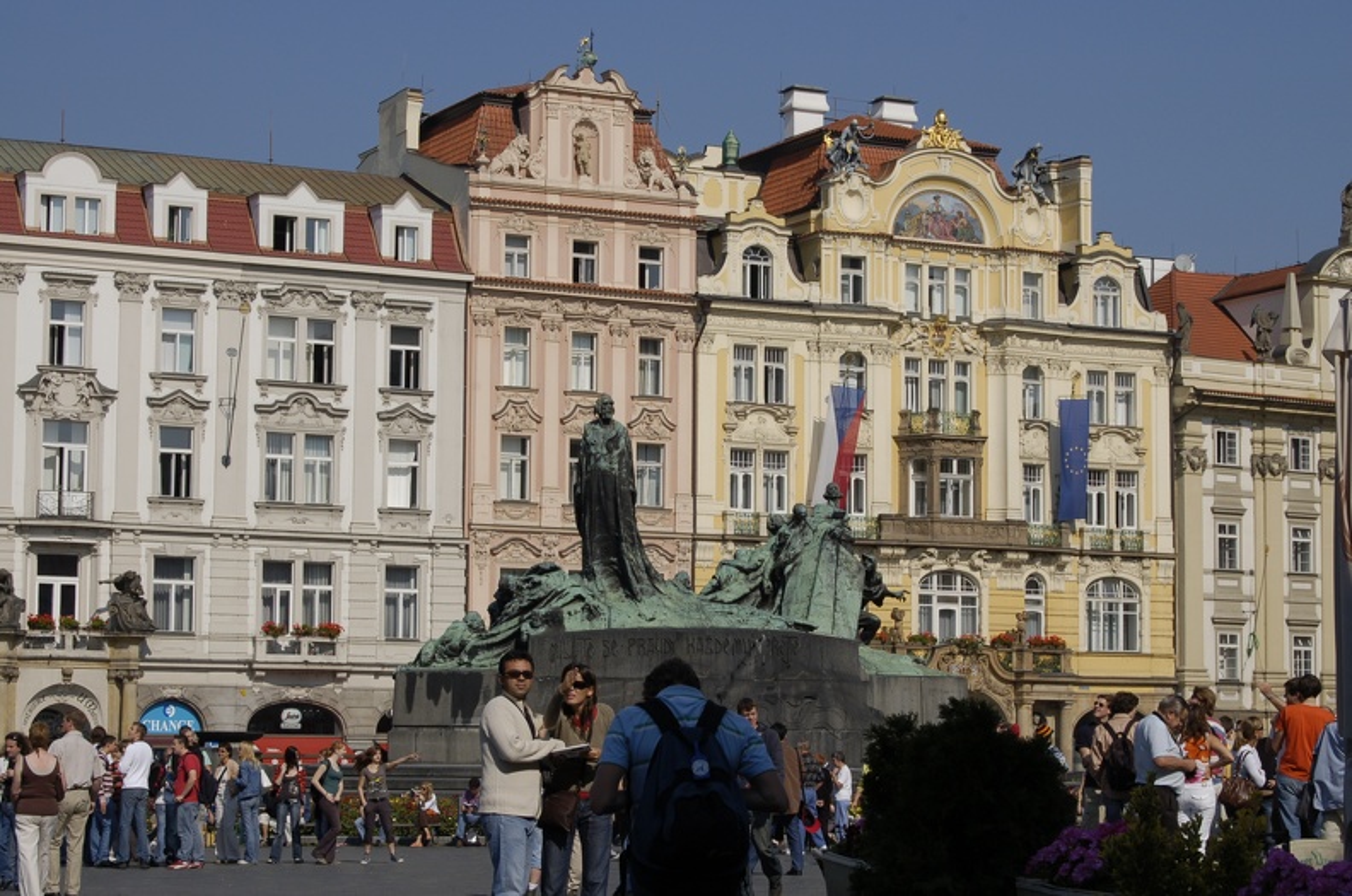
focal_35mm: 82
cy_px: 448
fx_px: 3093
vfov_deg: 16.5
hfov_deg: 24.7
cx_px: 676
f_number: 11
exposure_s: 1/500
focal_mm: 55
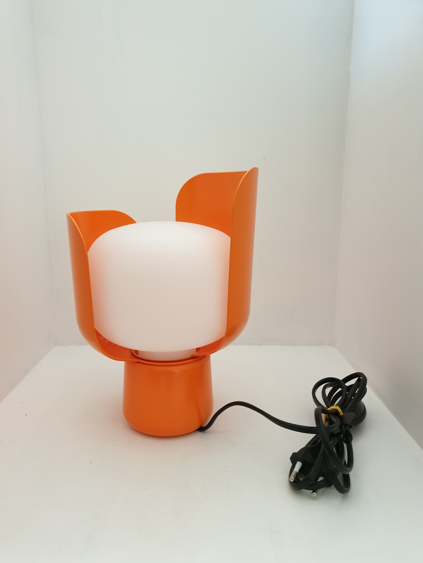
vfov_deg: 67.3
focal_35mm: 26
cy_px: 282
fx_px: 424
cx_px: 212
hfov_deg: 53.1
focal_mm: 4.3
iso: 250
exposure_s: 1/33
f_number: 1.5
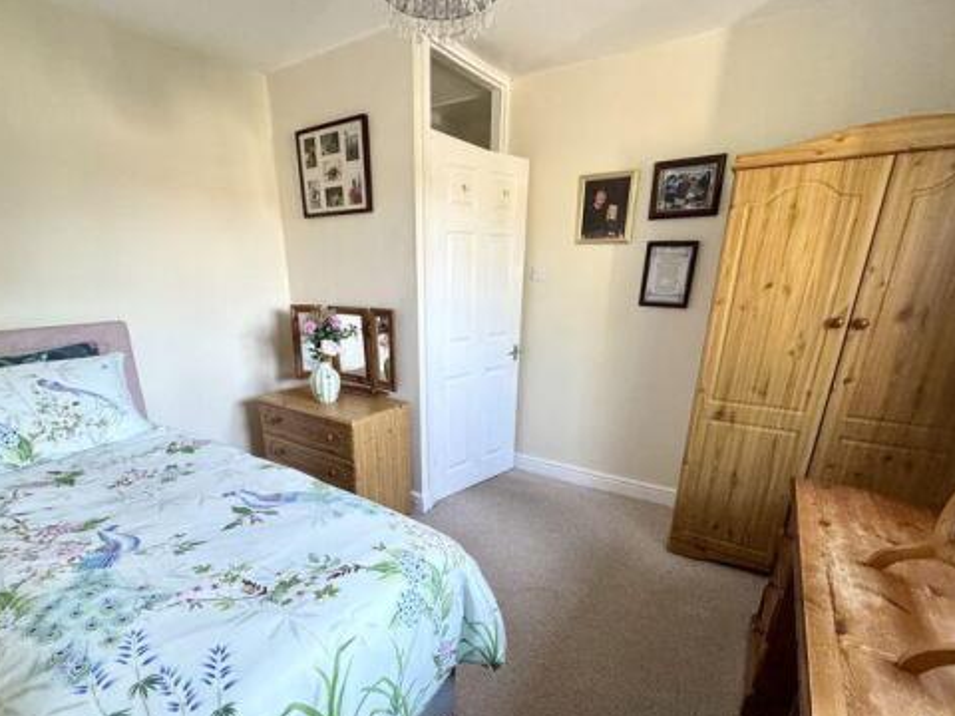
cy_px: 431
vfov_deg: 73.9
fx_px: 469
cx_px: 441
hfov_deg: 90.9
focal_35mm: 17
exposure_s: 1/88
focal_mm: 2.22
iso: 320
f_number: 2.2
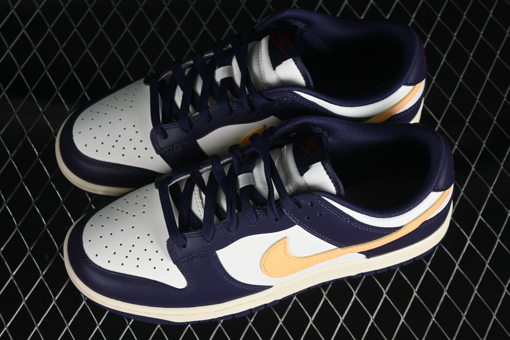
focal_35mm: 75
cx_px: 255
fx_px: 1062
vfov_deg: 18.2
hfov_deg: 27.0
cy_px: 170
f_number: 7.1
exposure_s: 1/60
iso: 160
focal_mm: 50
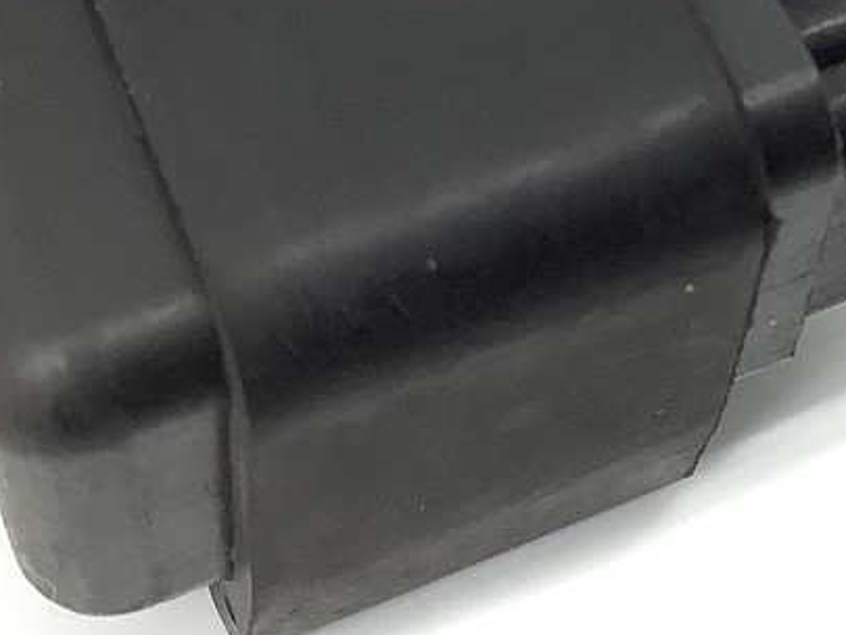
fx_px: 2396
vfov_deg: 14.9
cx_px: 610
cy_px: 10
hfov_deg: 19.9
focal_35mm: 98
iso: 80
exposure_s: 1/120
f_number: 2.4
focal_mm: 3.3
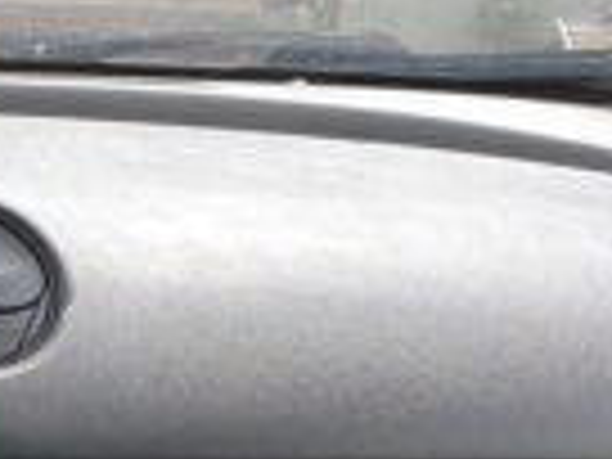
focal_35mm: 153
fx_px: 2705
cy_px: 648
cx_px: -428
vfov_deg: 9.5
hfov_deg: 12.0
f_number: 1.8
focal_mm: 4.25
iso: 32
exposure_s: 1/192
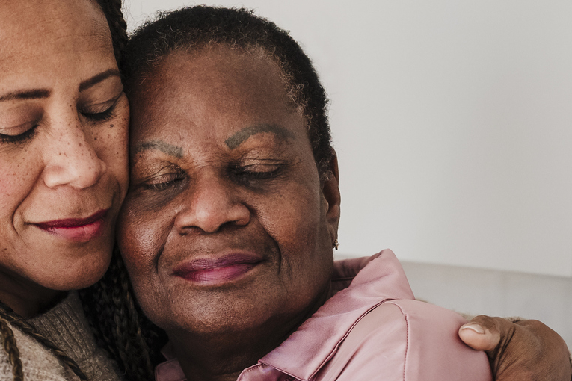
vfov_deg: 13.8
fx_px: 1541
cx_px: 196
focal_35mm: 97
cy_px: 438
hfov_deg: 21.0
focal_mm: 35
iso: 1000
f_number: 3.5
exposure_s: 1/250
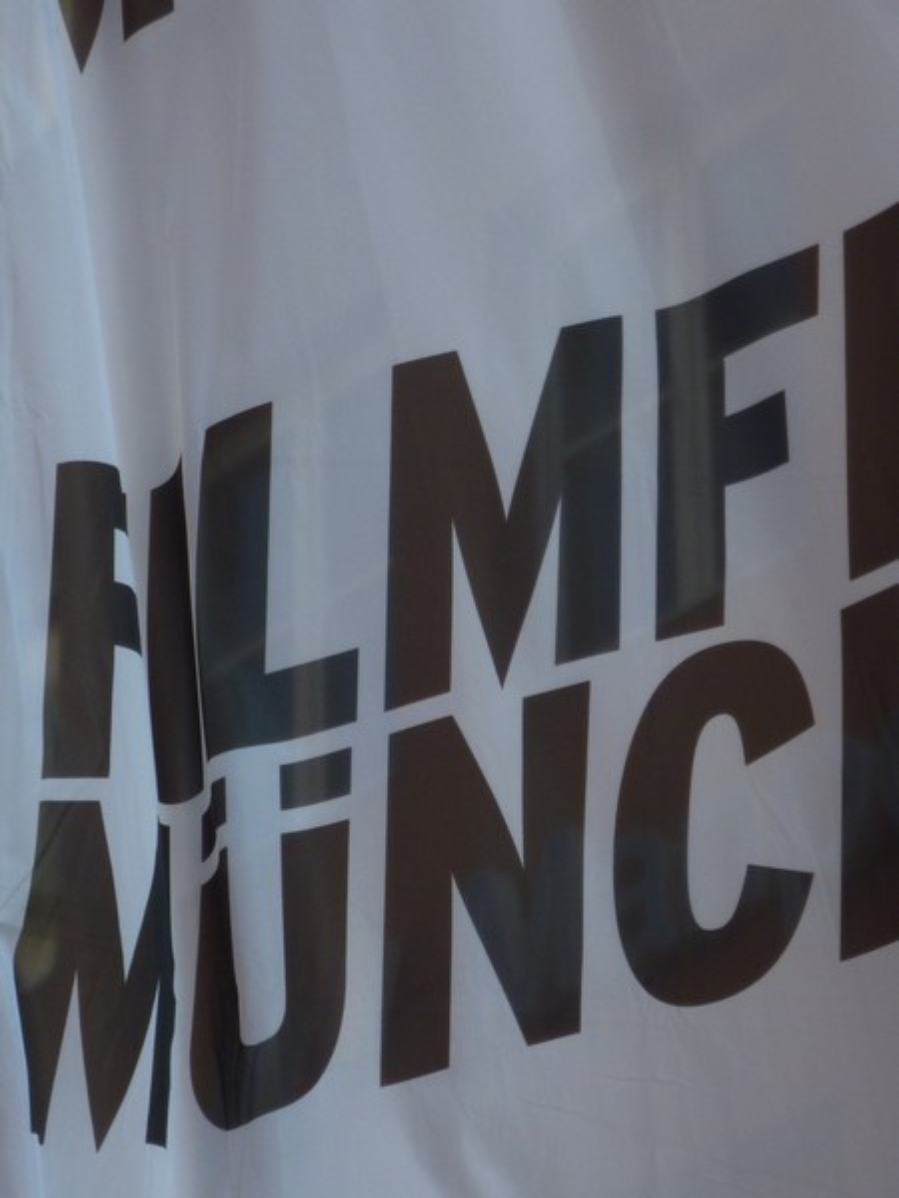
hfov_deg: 8.7
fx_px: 5921
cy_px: 599
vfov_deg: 11.6
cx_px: 450
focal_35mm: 171
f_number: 4.4
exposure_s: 1/400
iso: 125
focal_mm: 19.5
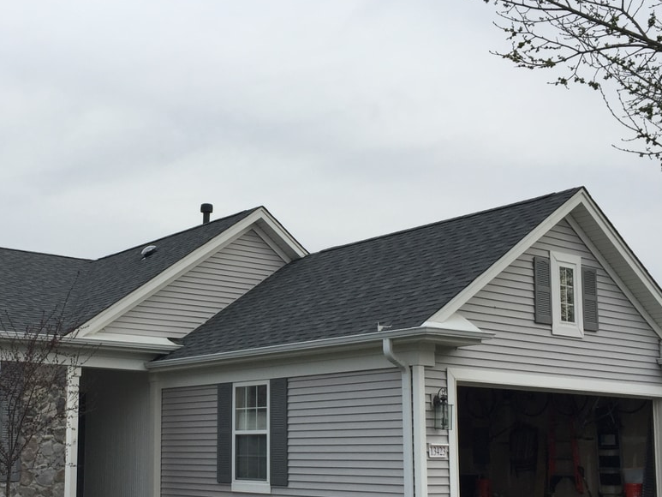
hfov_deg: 37.6
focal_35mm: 50
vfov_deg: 28.7
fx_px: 956
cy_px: 363
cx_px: 197
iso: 32
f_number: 2.2
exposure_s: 1/590
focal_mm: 4.15
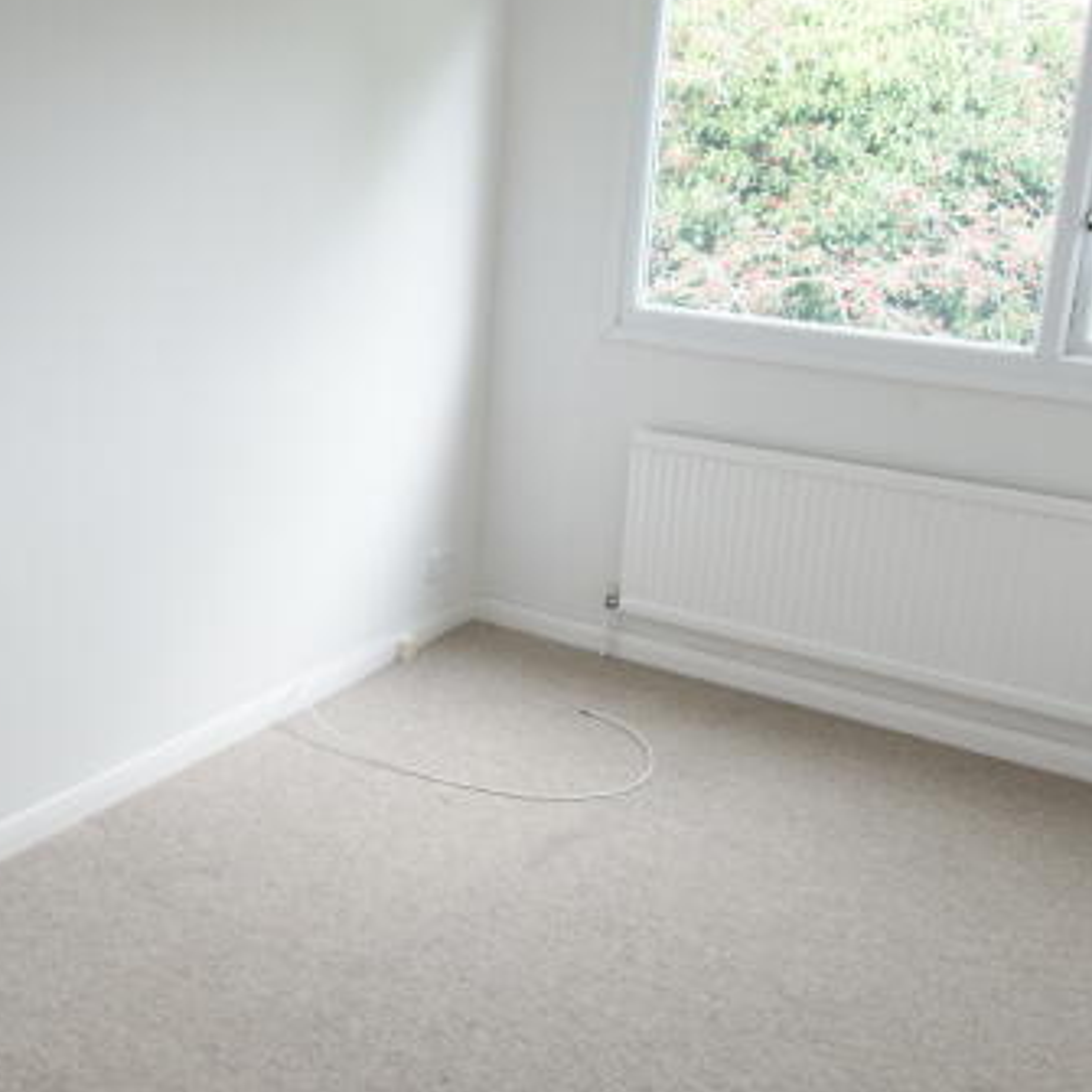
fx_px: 1392
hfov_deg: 41.9
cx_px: 313
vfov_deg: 42.3
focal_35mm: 39
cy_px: 725
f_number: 4
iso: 100
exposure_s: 1/30
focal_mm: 10
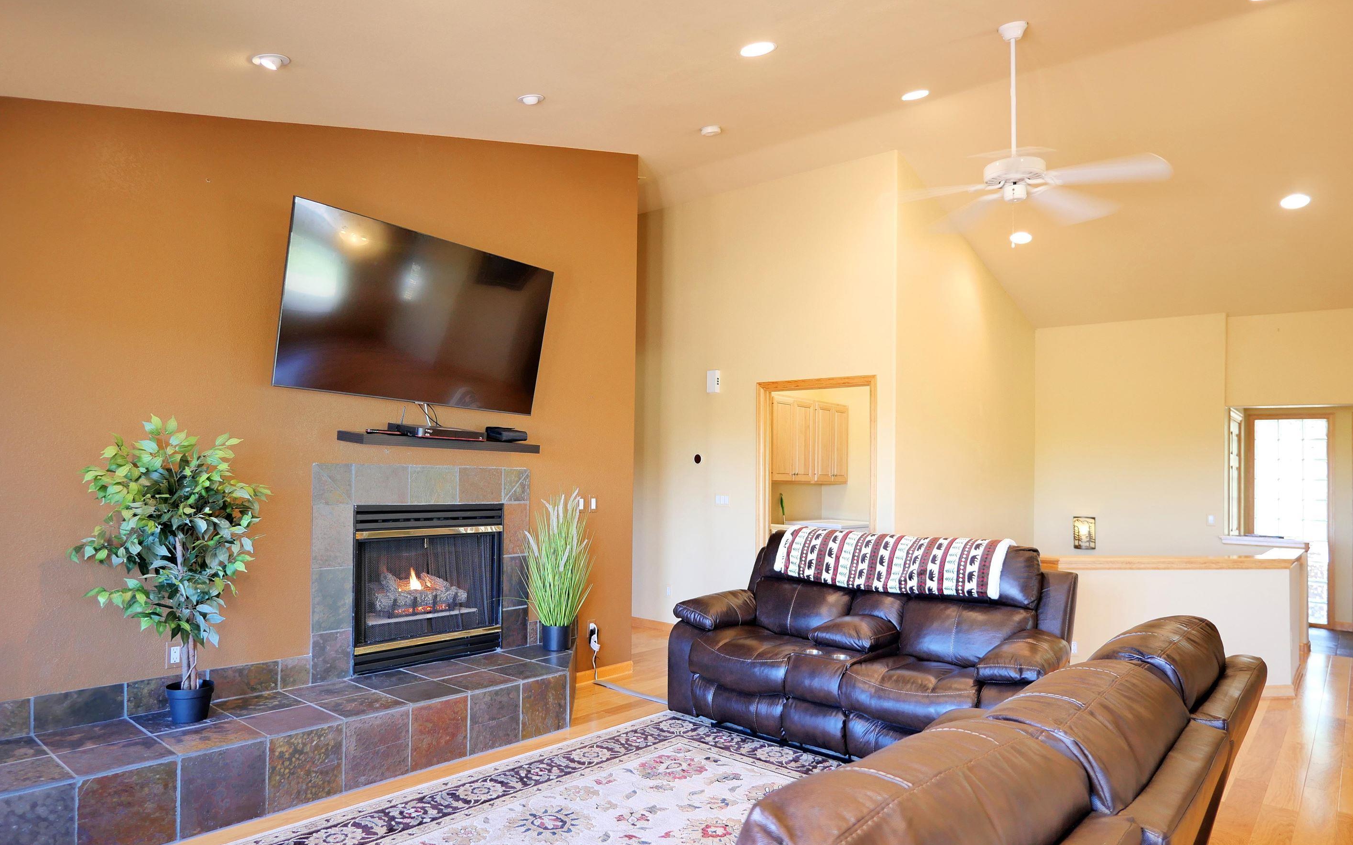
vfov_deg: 59.6
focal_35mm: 20
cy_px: 452
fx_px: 737
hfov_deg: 85.0
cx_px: 698
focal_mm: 9
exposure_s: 1/25
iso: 800
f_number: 1.7
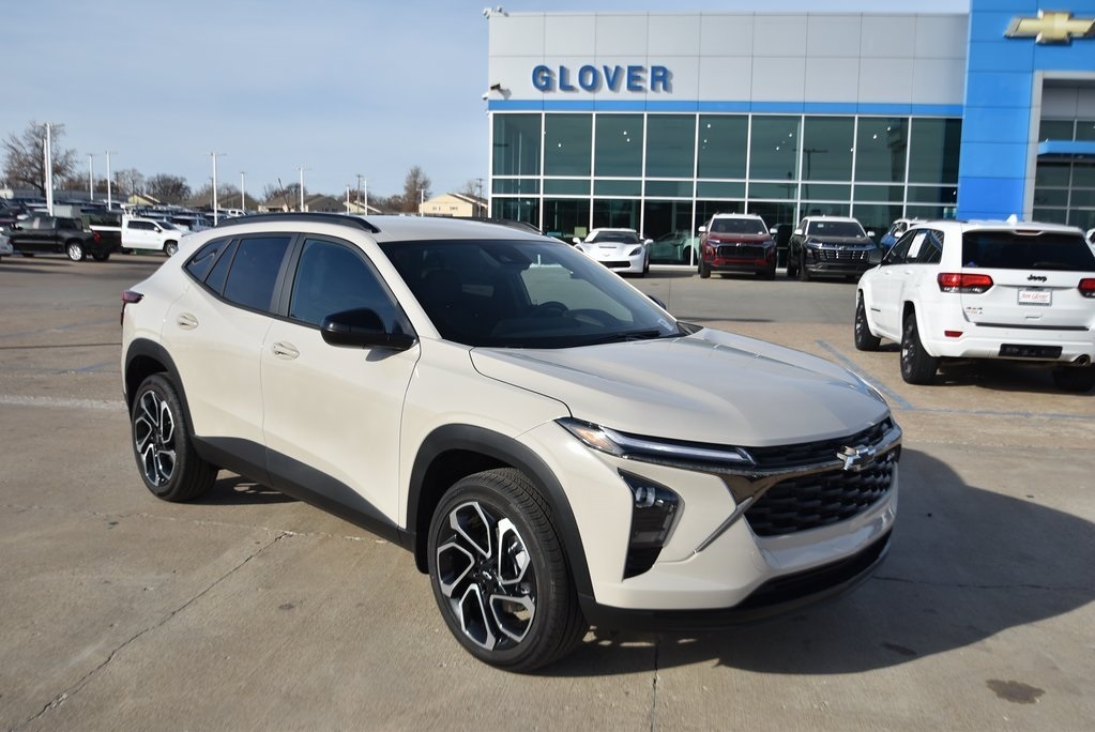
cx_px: 548
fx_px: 959
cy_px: 366
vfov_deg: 41.8
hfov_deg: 59.4
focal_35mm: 32
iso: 100
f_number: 4.5
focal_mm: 21
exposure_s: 1/1000
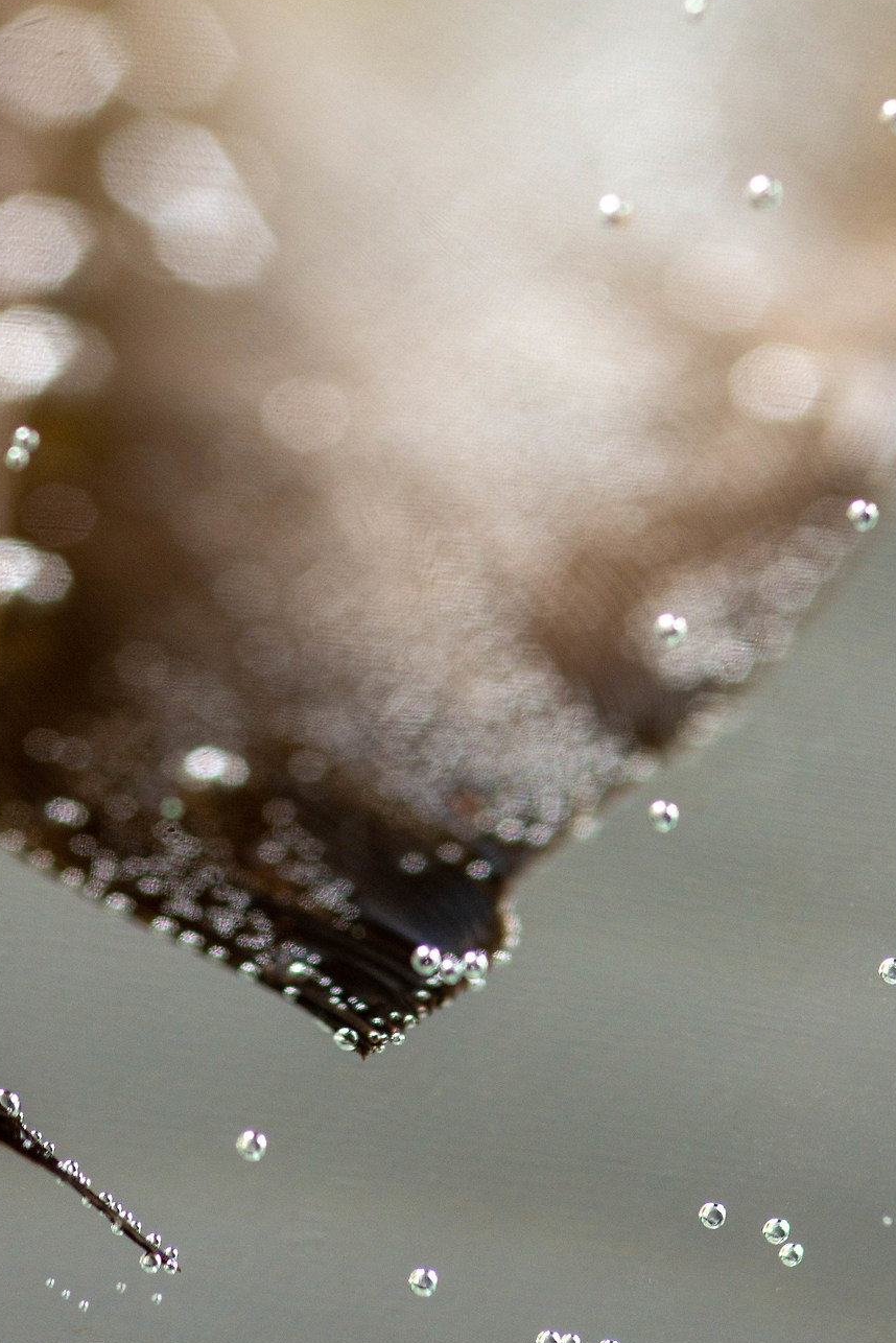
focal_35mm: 112
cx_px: 205
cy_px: 453
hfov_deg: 12.2
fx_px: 4179
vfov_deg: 18.2
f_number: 8
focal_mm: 60
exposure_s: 1/50
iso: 400
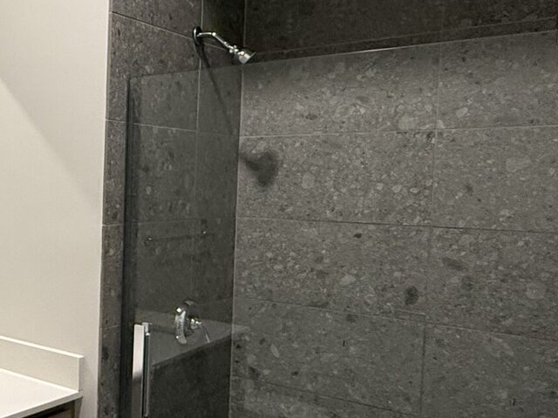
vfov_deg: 34.3
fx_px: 677
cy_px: 213
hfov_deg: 37.0
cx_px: -70
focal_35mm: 42
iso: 400
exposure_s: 1/60
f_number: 2.2
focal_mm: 2.22
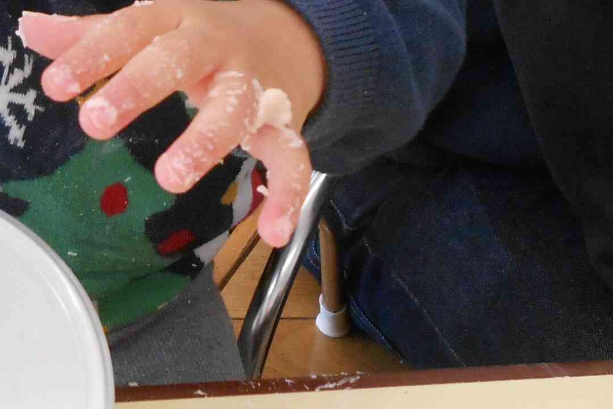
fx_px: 1174
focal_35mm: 69
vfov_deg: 18.8
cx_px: 95
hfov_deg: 28.4
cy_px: -65
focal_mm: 4.6
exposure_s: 1/160
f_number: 3.5
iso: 400
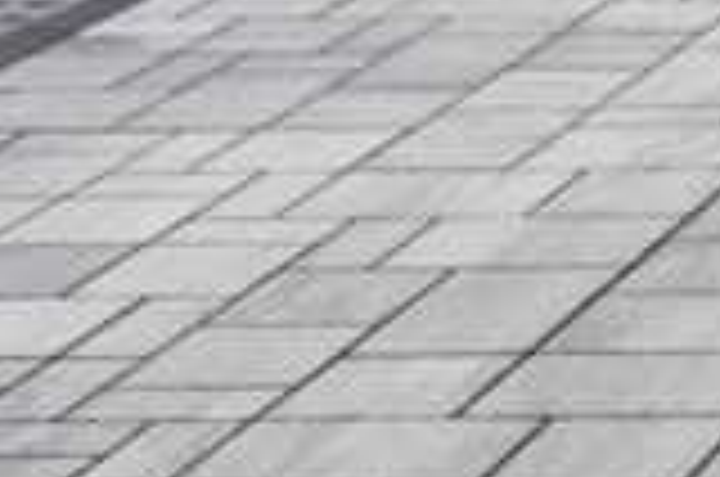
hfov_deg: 9.3
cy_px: -160
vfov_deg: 7.3
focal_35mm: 186
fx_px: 3713
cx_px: 2012
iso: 160
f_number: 4
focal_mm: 29
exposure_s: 1/160
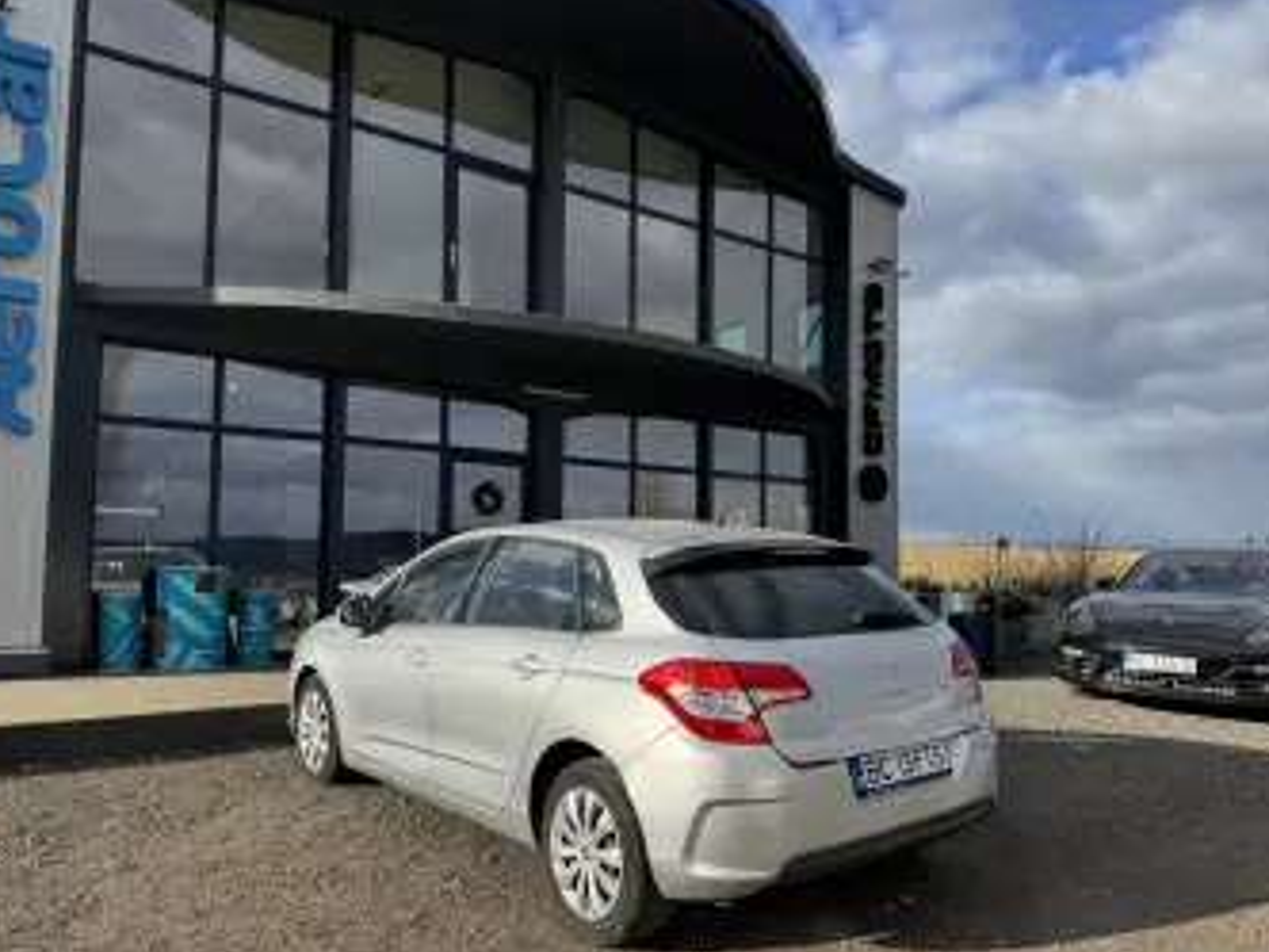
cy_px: 497
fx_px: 953
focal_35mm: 26
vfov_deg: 53.0
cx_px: 638
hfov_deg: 67.3
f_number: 1.78
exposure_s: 1/4310
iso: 80
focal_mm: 6.76
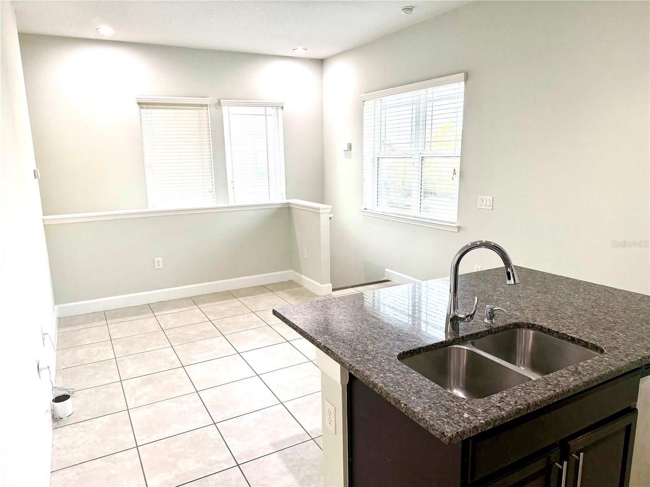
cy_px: 244
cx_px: 325
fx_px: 451
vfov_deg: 56.8
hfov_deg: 71.6
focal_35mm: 24
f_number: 1.78
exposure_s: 1/166
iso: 200
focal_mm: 6.76
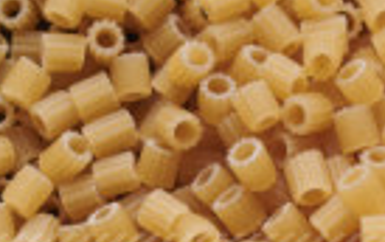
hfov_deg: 7.1
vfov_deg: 4.3
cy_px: 718
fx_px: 3120
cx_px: 275
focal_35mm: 297
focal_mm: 50
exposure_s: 1/100
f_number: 8
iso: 160
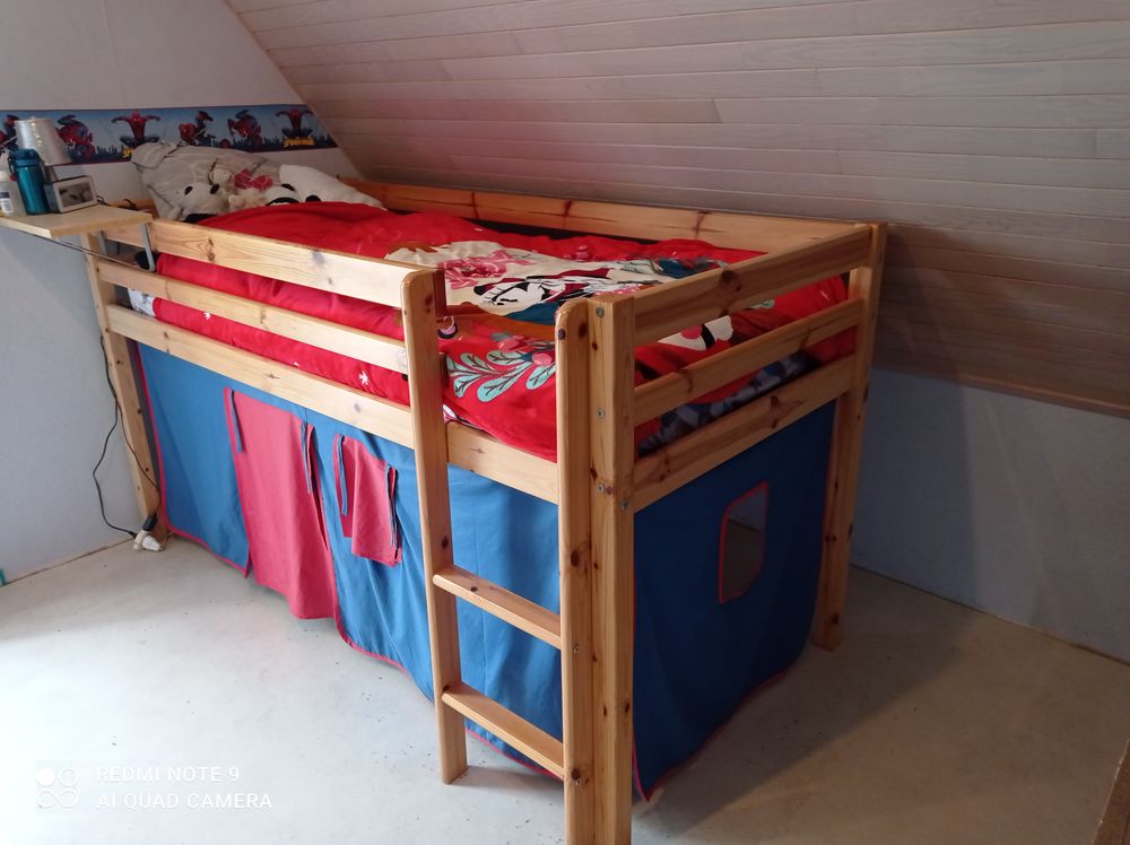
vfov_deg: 49.7
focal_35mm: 28
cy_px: 422
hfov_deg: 63.5
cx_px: 565
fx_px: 913
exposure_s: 1/50
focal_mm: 4.74
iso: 176
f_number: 1.79
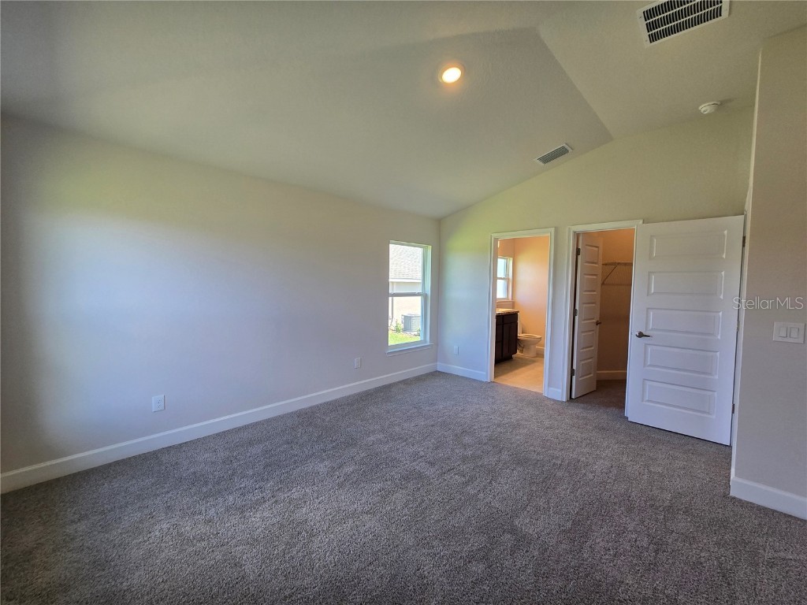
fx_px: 303
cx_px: 404
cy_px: 302
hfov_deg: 106.2
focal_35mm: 13
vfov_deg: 89.9
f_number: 2.2
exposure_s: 1/100
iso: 125
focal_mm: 2.2
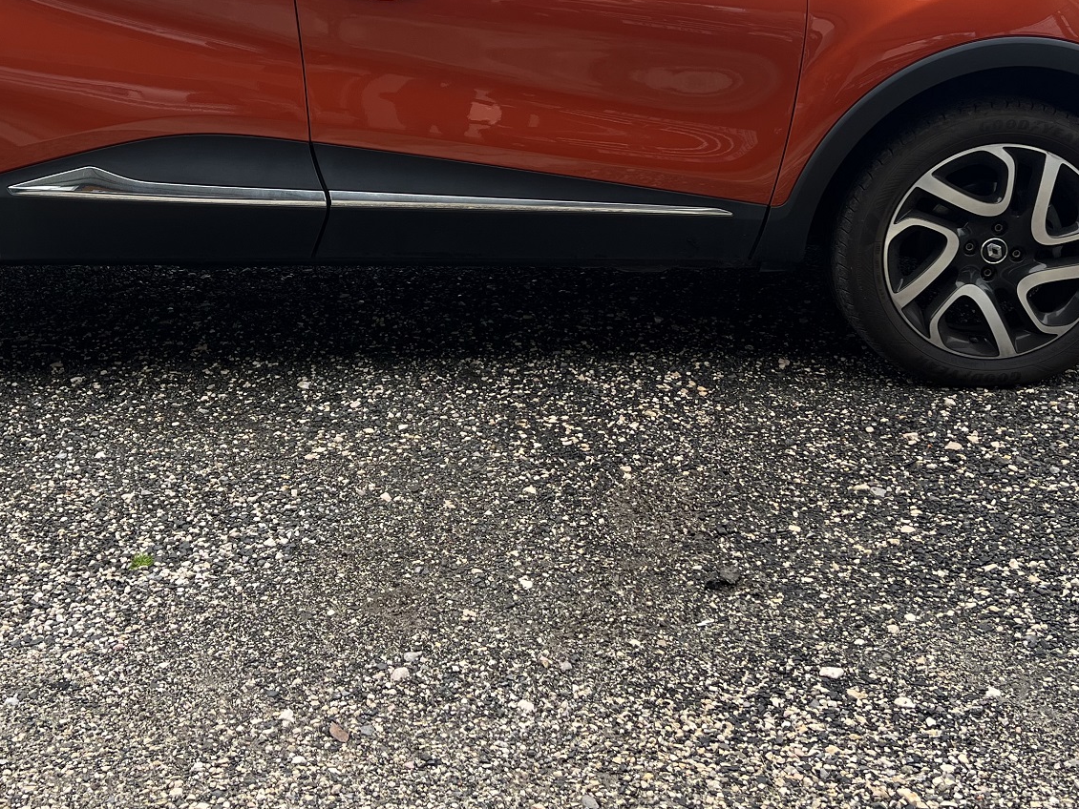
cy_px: 163
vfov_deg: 30.8
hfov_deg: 41.0
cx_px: 426
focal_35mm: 46
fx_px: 1434
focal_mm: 5.7
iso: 40
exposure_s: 1/230
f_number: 1.5
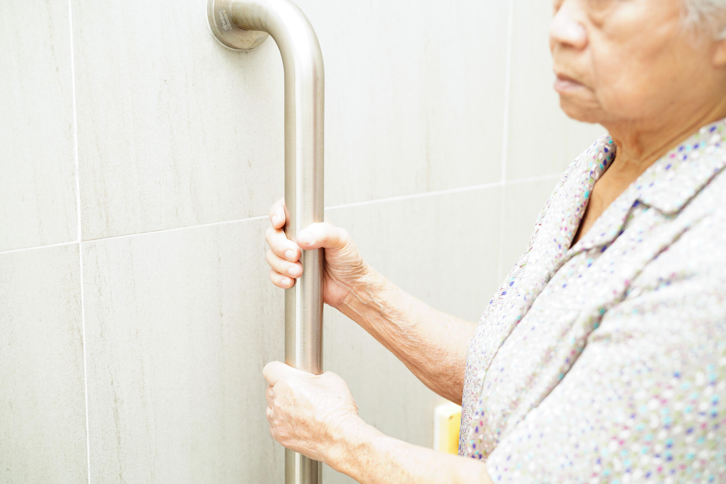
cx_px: 363
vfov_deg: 27.0
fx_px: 1008
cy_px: 242
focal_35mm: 50
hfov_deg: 39.6
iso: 100
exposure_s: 1/60
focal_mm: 50
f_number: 2.5
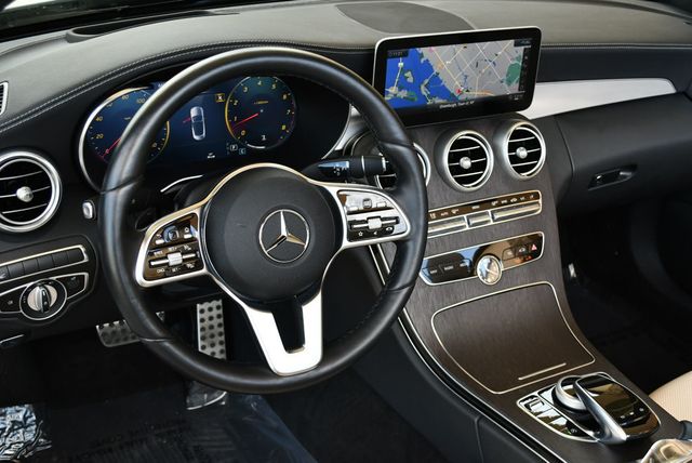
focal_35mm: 44
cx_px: 346
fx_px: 847
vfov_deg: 30.6
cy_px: 232
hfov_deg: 44.5
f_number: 4.5
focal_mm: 22
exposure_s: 1/250
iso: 400
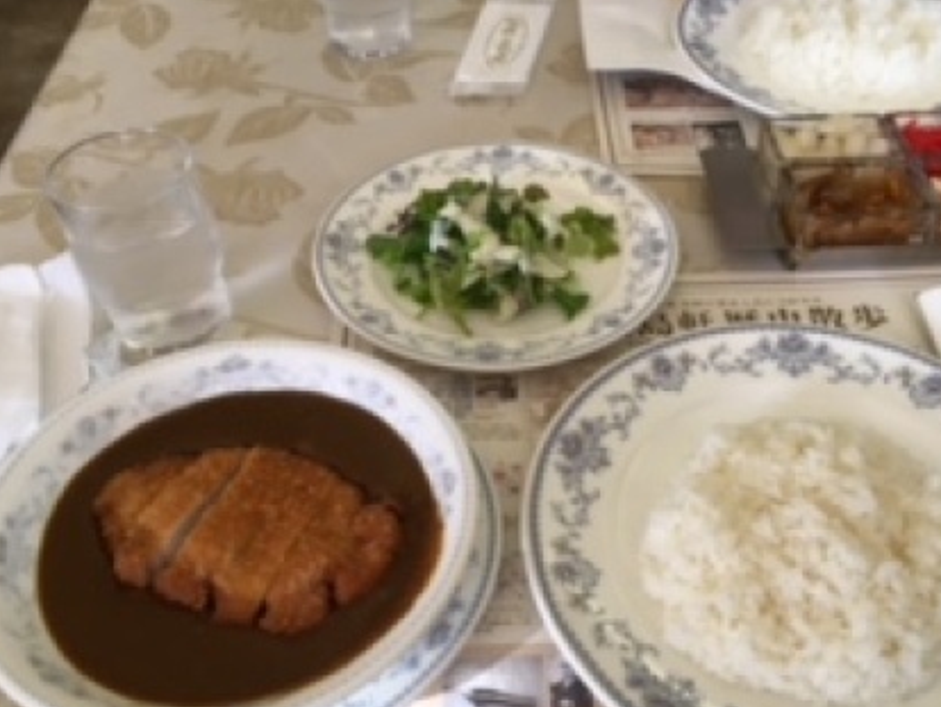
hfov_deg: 52.4
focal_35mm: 35
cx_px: 543
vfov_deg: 40.6
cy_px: 419
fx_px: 952
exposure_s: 1/30
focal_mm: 4.15
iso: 50
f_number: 2.2
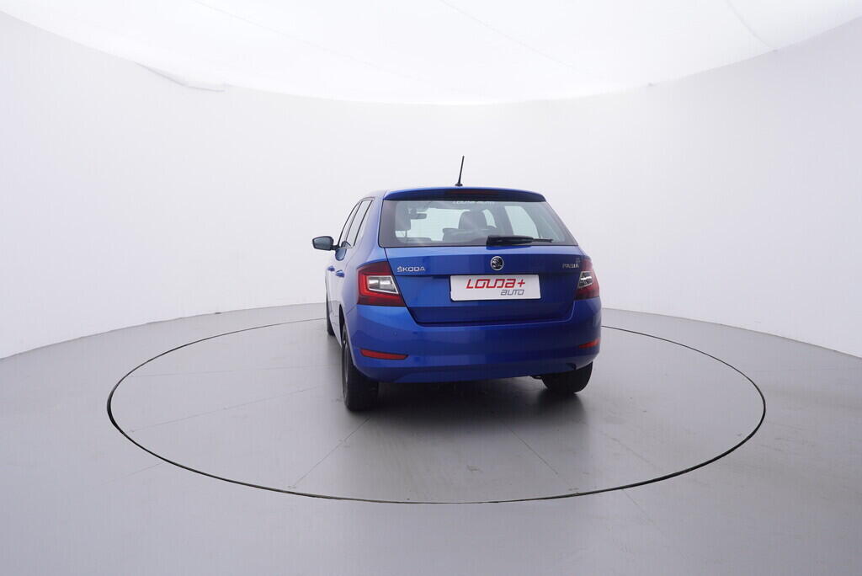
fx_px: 539
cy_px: 288
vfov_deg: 56.2
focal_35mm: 22
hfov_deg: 77.3
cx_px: 431
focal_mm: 15
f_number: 5
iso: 200
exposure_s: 1/80
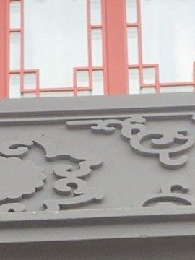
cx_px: -39
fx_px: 811
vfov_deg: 16.0
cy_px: 436
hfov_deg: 13.3
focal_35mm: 108
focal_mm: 4.25
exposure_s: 1/49
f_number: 1.8
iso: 32
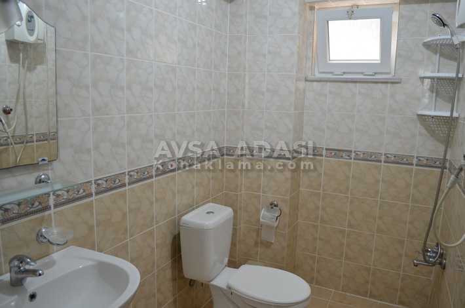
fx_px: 348
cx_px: 232
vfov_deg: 47.7
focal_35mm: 27
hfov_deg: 67.5
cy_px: 154
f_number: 4
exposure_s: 1/60
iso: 800
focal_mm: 18
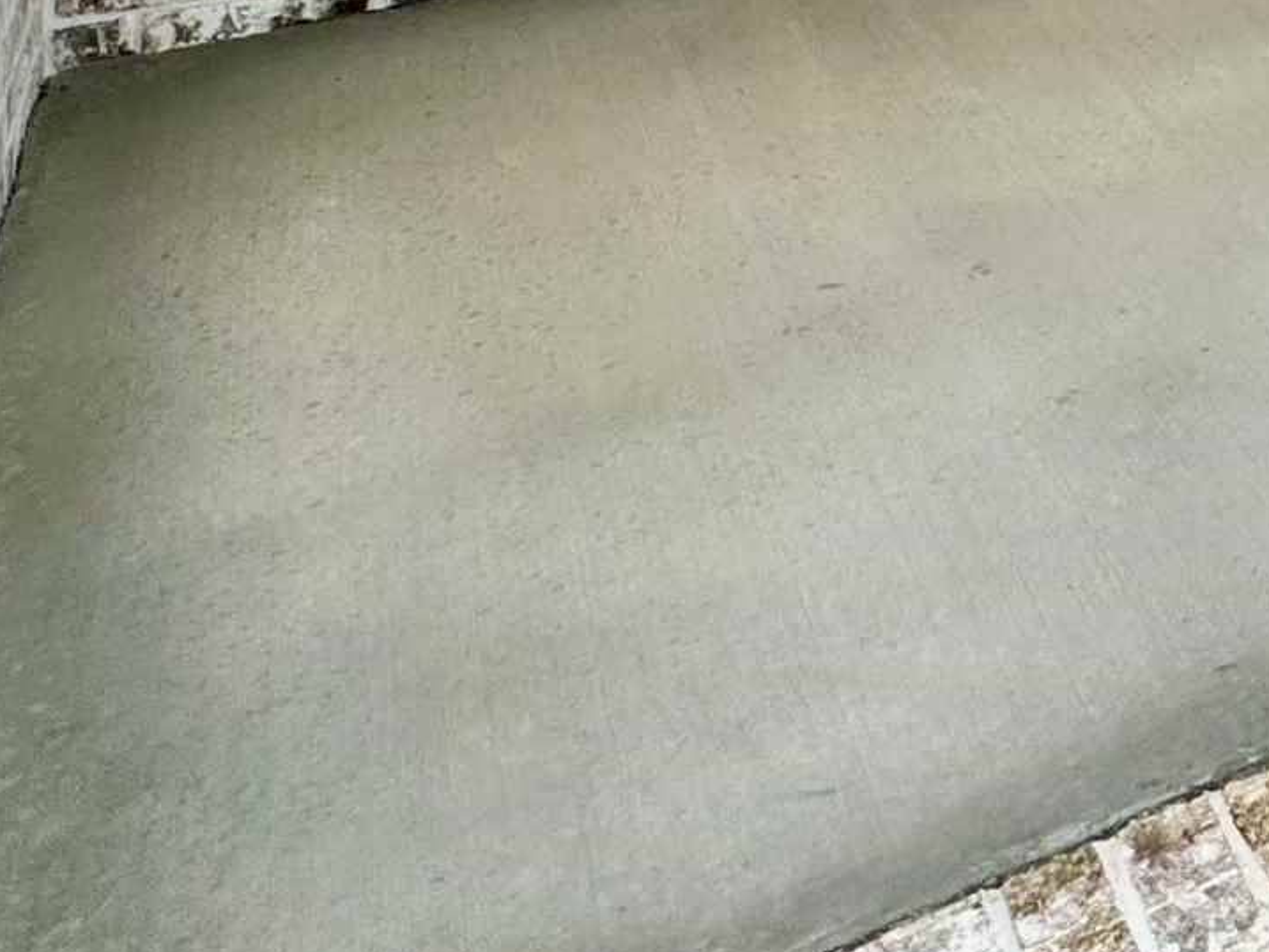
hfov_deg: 24.7
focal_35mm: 60
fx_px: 2200
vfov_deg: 18.7
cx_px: 1917
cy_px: -779
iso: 50
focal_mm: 2.22
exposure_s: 1/787
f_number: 2.2
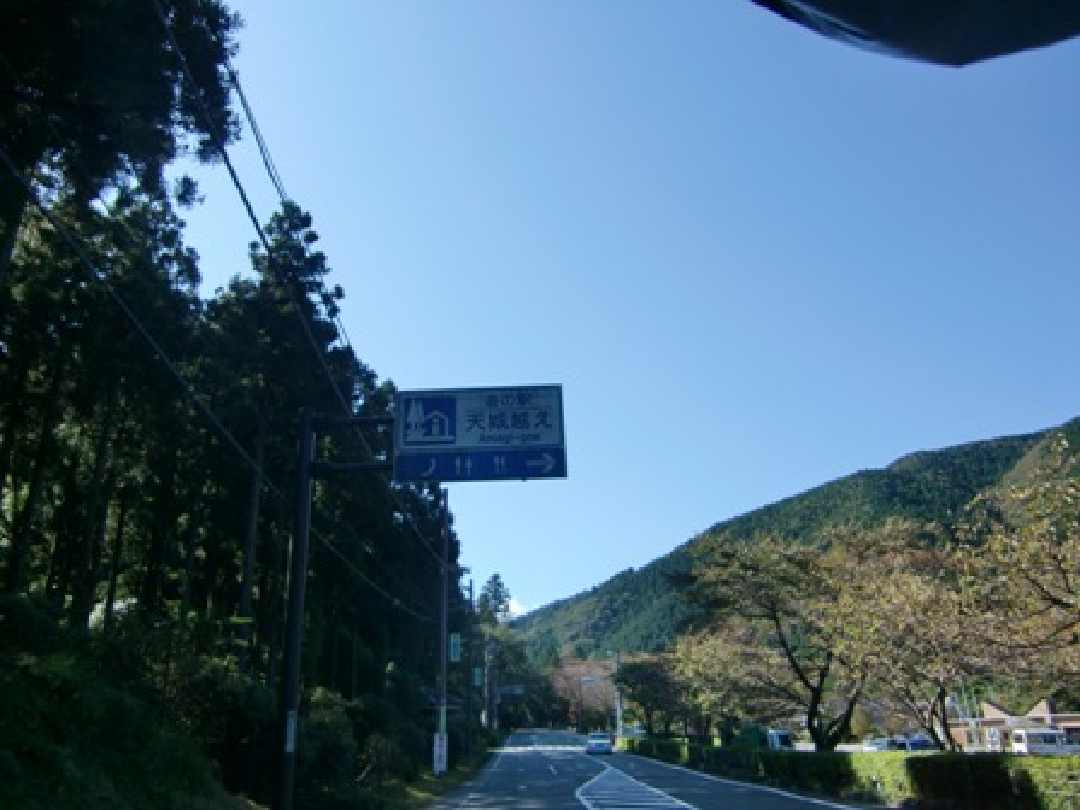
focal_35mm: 28
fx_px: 874
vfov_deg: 49.7
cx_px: 540
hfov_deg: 63.4
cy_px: 405
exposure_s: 1/640
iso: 64
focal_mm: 4.9
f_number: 2.6
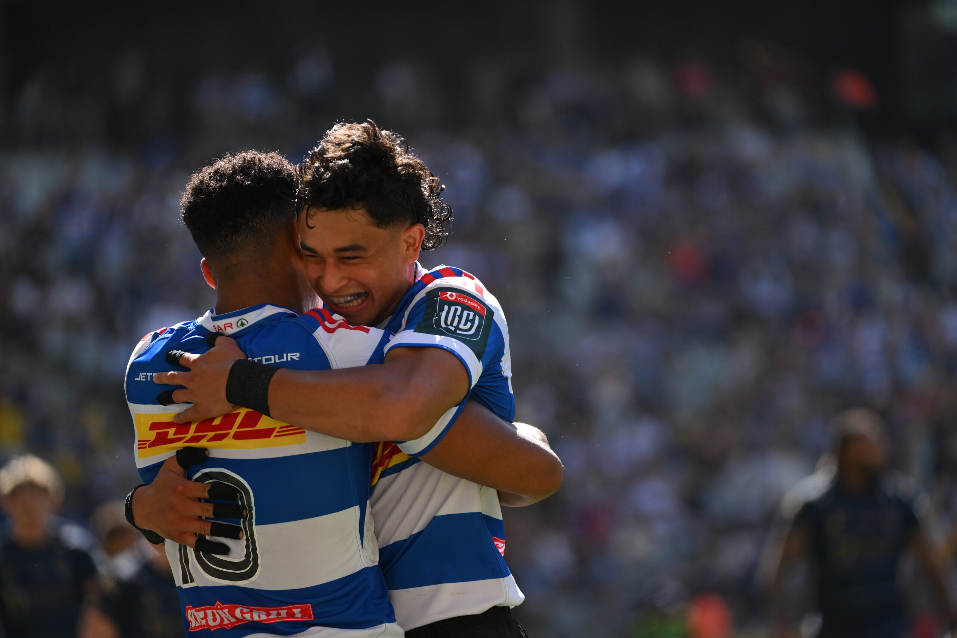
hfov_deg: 8.6
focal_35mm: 240
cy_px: 319
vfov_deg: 5.7
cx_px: 478
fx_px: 6380
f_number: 4
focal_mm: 240
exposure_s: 1/2500
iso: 800
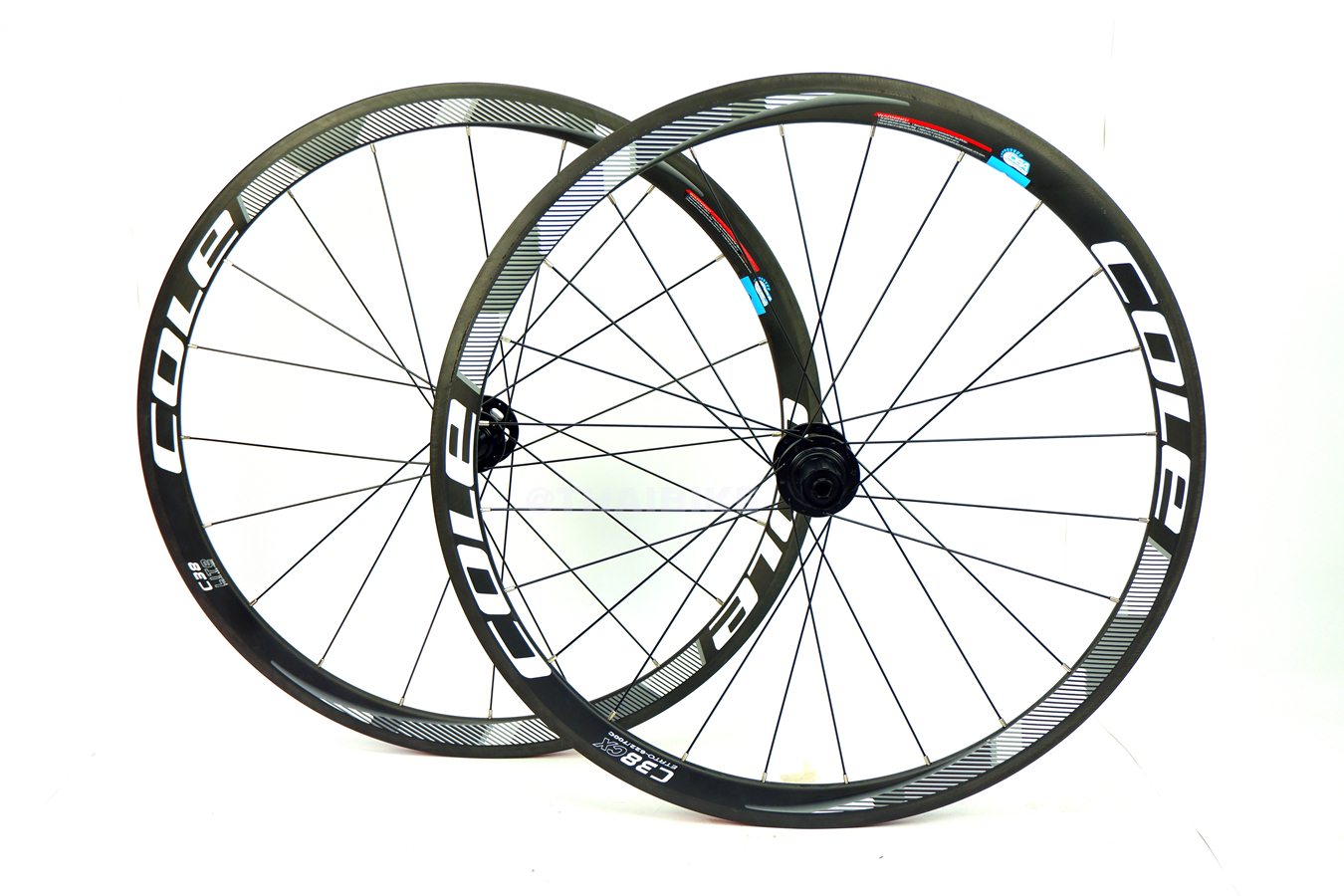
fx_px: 1307
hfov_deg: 54.4
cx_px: 672
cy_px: 448
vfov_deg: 37.9
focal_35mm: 35
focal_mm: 23.5
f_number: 4.4
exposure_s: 1/180
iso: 200
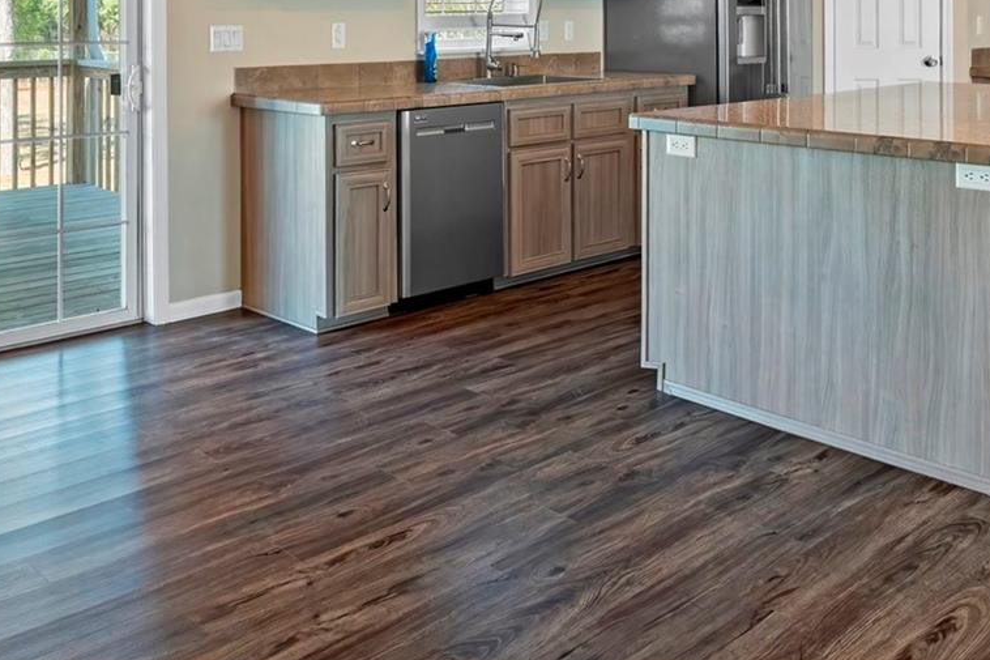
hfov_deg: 50.6
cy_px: 51
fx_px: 1045
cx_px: 445
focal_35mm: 38
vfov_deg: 33.0
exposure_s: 1/6
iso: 1000
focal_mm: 12
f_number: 8
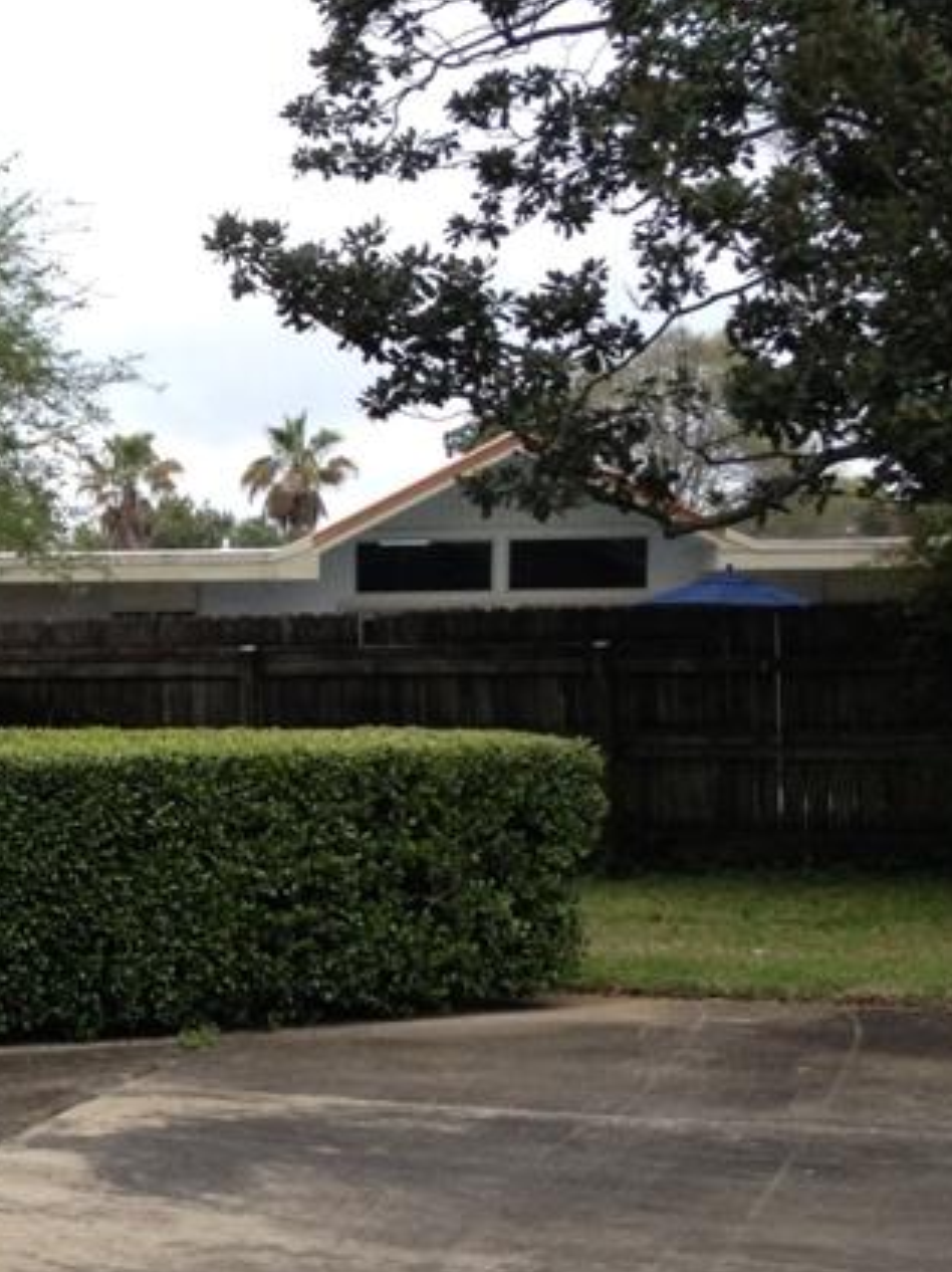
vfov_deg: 22.9
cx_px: -214
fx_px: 3120
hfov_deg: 16.6
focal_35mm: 85
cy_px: 901
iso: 64
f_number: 2.4
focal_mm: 4.28
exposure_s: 1/60
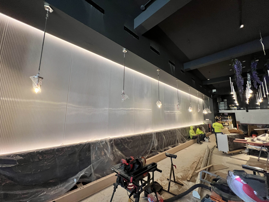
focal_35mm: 13
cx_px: 134
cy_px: 101
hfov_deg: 106.2
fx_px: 101
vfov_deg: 89.9
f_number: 1.8
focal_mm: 1.57
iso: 320
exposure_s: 1/60
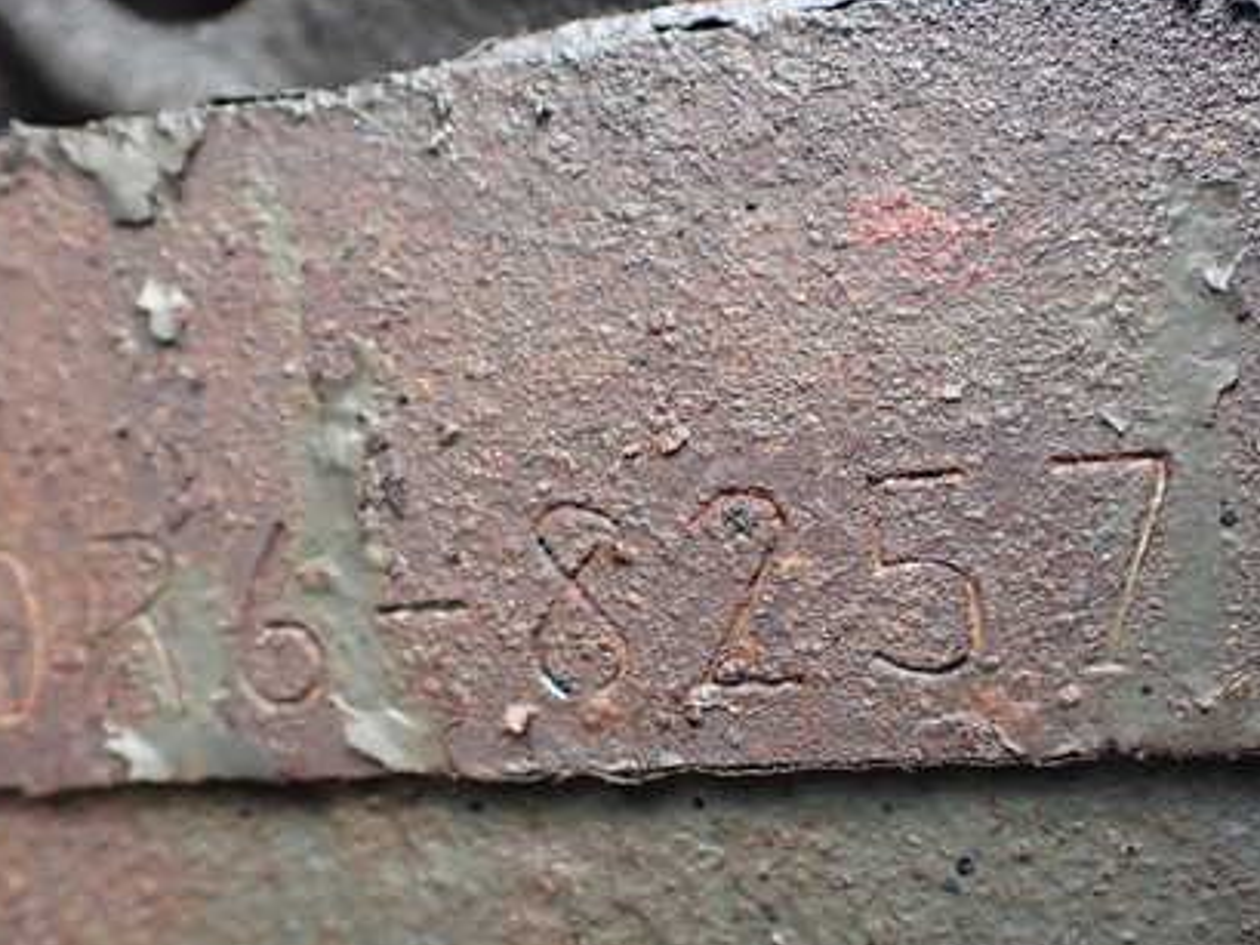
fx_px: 1602
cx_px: 736
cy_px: 505
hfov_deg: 42.8
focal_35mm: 44
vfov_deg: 32.9
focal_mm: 5.4
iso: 500
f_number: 2.3
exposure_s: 1/125
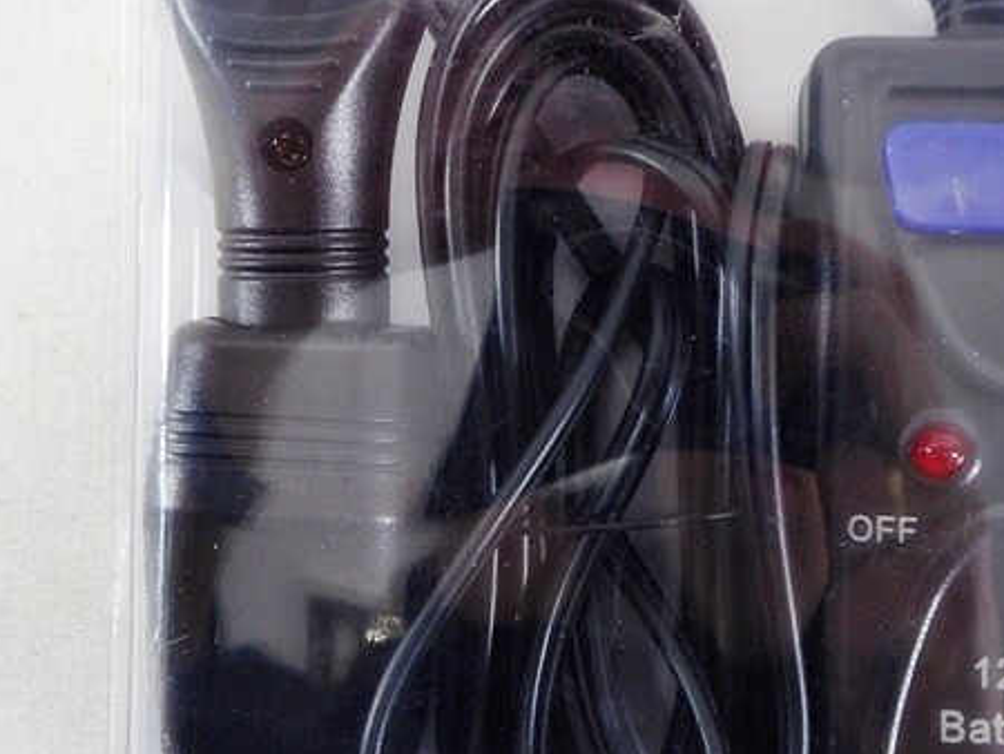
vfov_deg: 29.1
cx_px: 558
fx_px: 1451
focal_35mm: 50
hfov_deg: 38.1
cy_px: 338
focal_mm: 4.5
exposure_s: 1/30
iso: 180
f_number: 3.7
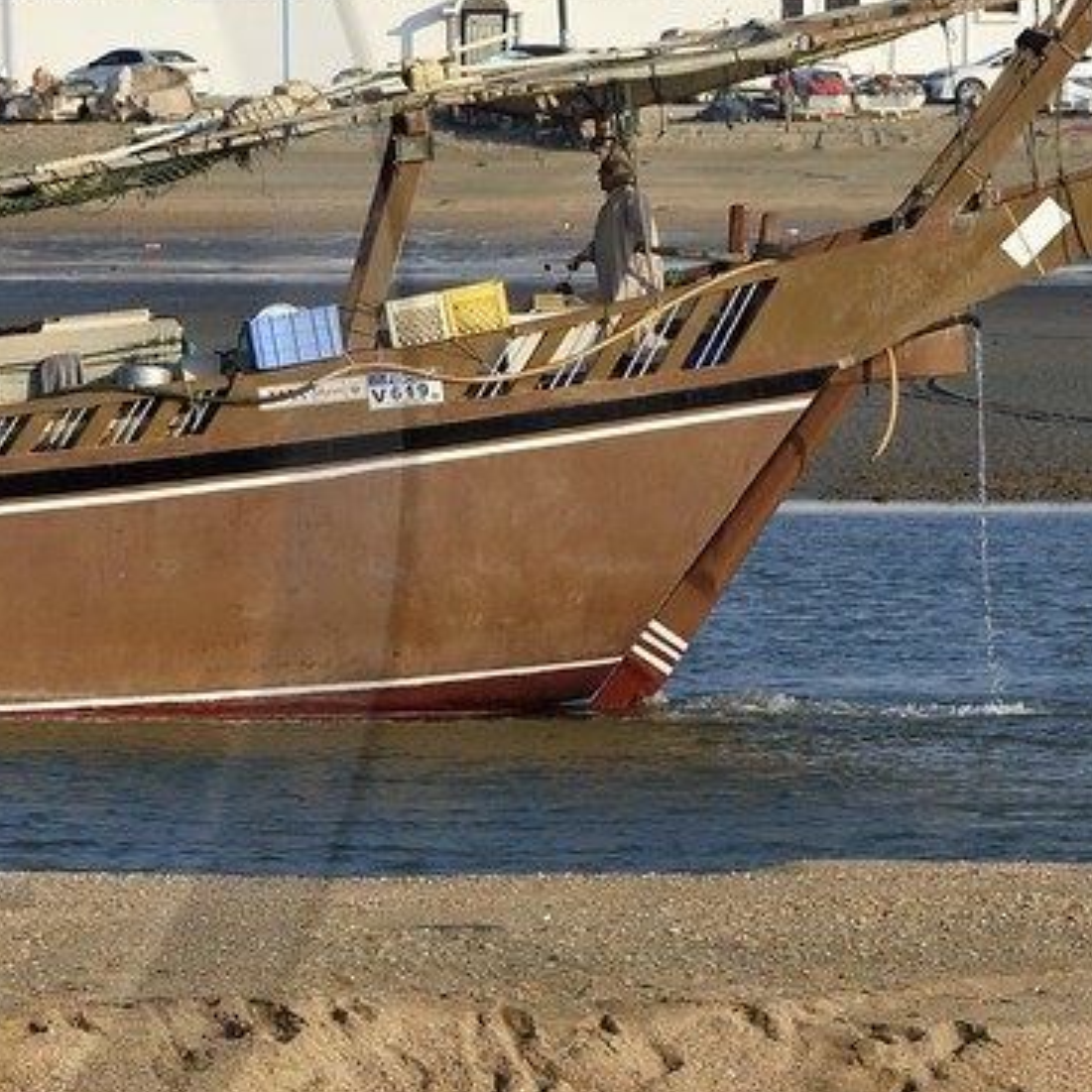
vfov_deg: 3.5
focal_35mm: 500
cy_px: 424
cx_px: -824
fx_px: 17845
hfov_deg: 3.5
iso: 200
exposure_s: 1/320
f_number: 9
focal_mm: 135
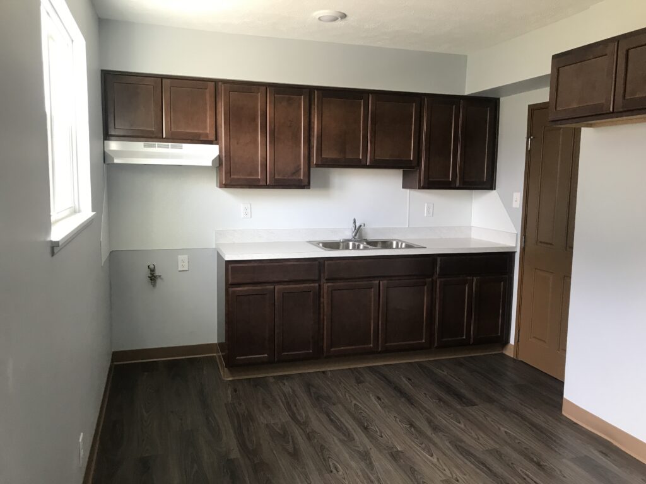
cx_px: 323
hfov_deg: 63.4
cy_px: 242
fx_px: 523
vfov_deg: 49.7
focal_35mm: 28
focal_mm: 3.99
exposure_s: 1/20
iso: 40
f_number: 1.8
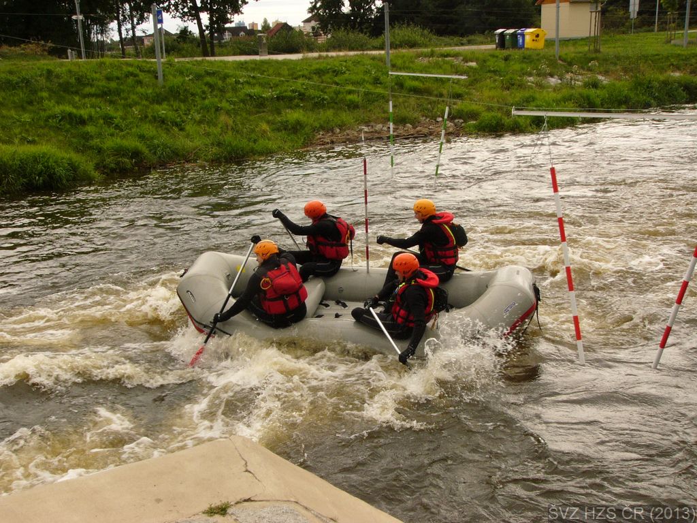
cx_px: 348
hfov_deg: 51.4
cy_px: 262
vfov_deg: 39.7
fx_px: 725
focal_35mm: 36
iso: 100
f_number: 8
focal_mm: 6
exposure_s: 1/250
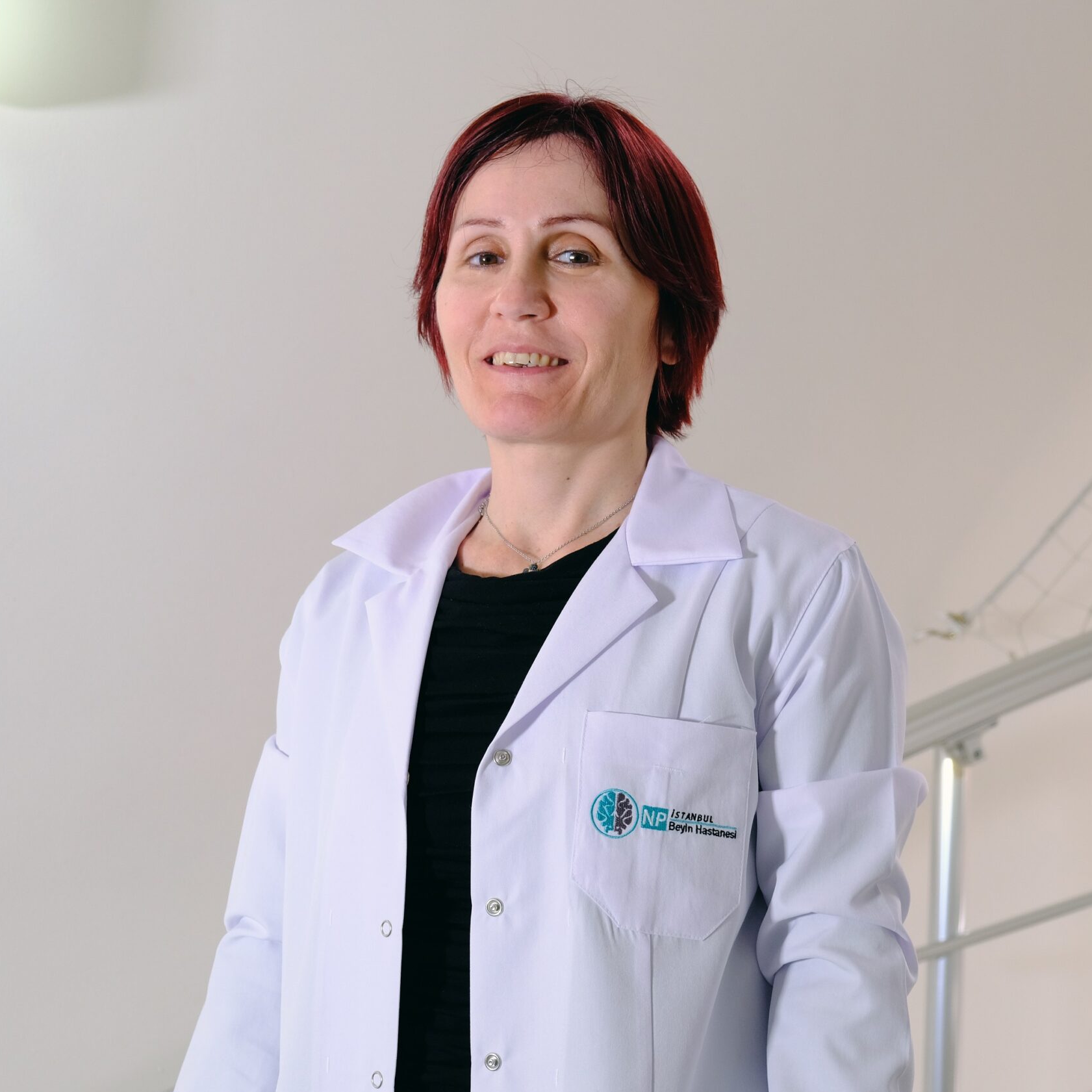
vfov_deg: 26.1
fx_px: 2356
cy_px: 543
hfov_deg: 26.1
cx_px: 558
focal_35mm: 66
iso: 500
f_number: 3.6
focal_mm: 34.3
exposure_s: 1/60
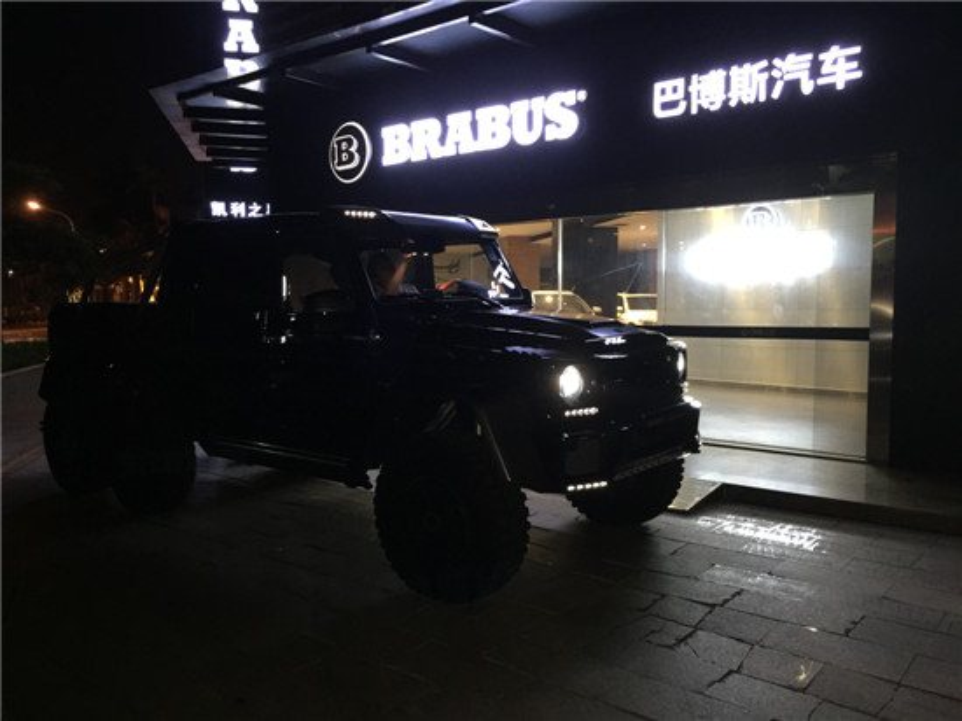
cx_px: 481
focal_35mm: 29
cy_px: 360
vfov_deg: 48.2
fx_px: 806
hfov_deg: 61.7
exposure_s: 1/16
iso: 200
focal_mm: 4.15
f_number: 2.2
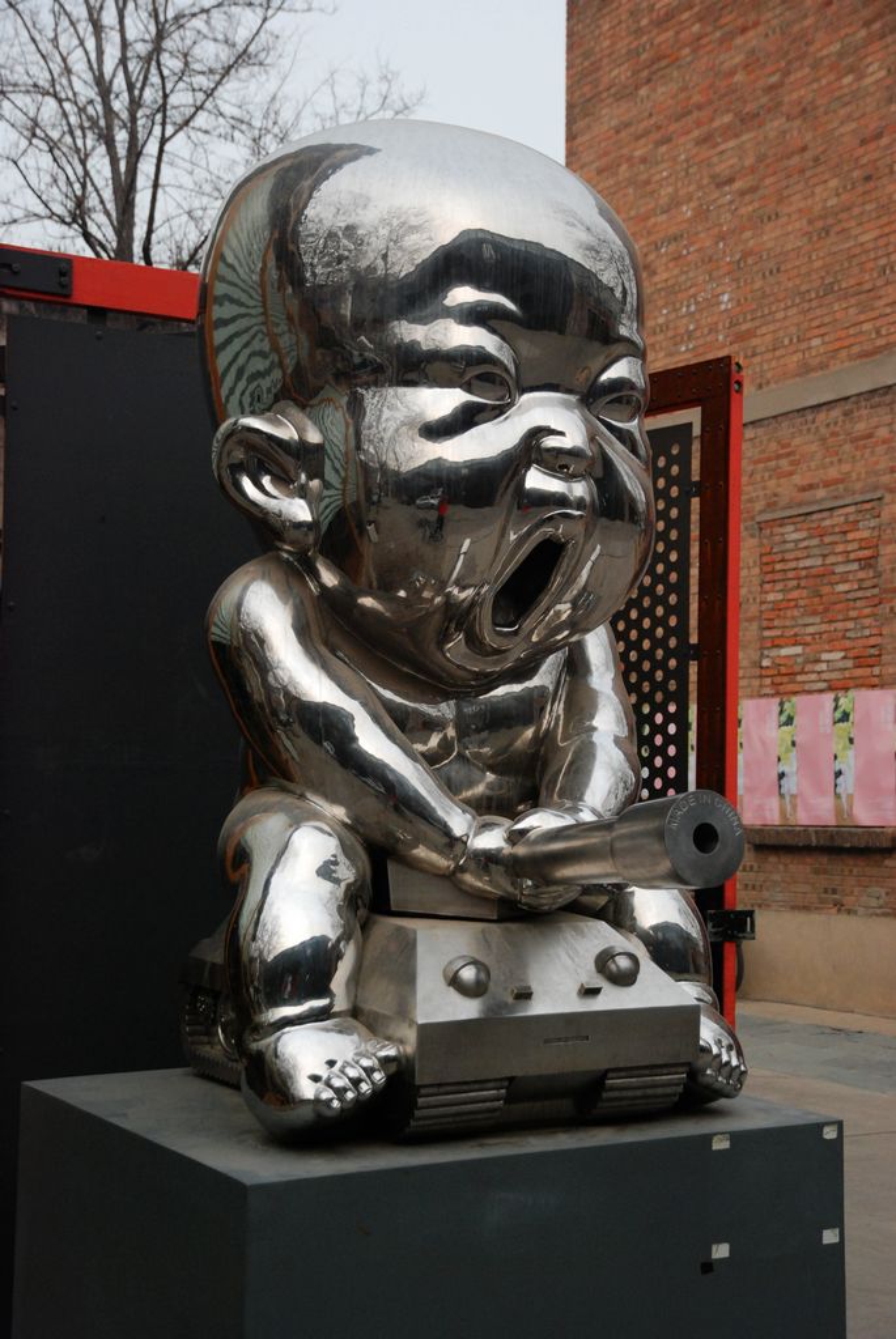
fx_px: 1955
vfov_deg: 37.8
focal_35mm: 52
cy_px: 670
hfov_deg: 25.8
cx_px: 448
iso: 800
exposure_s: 1/1250
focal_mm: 35
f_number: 4.8
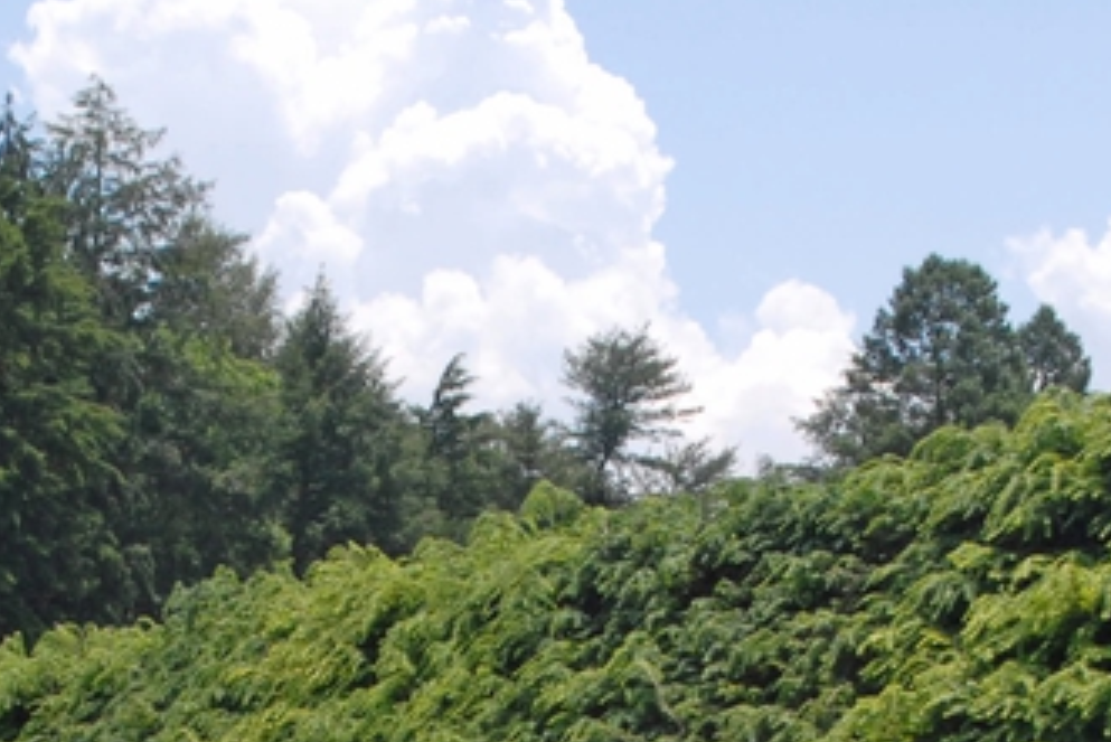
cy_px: 992
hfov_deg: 15.8
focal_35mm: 130
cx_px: 477
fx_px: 4013
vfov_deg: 10.3
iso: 400
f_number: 10
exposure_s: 1/400
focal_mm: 28
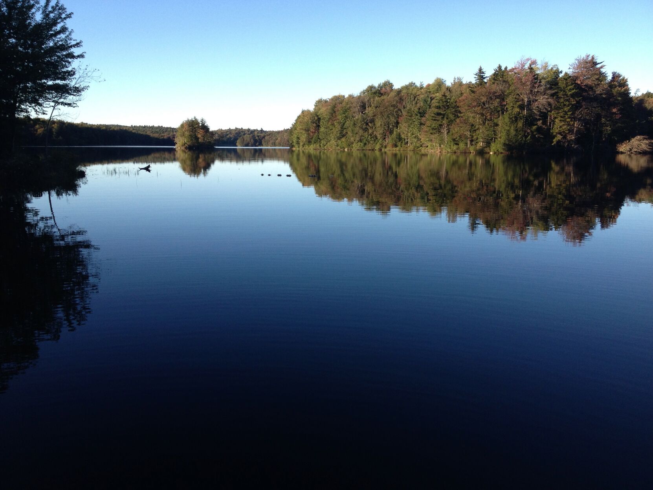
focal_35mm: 35
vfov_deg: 40.7
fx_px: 660
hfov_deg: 52.6
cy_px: 245
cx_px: 326
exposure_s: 1/563
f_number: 2.4
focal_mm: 4.28
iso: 64
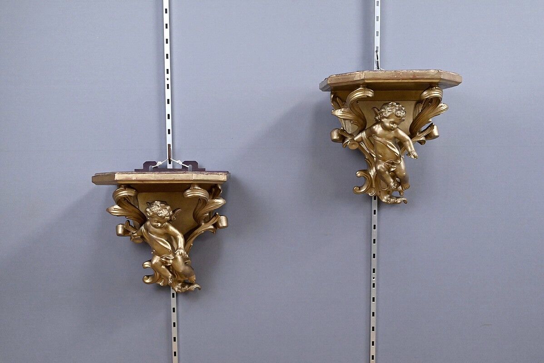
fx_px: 559
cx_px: 272
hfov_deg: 51.9
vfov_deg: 36.0
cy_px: 182
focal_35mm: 37
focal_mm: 37
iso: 5000
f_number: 8
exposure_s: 1/250
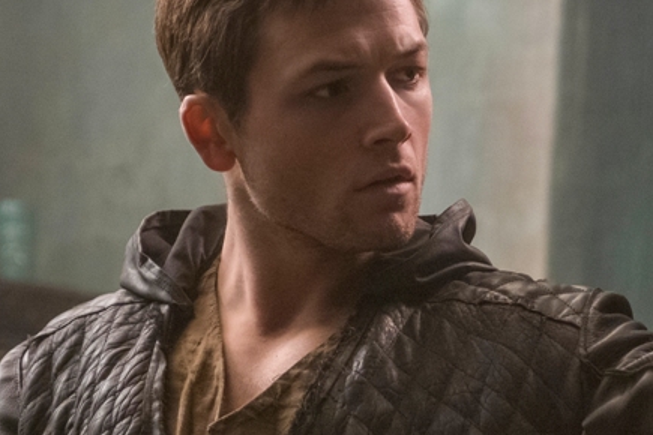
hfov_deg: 11.8
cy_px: 395
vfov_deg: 8.0
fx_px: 3120
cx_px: 638
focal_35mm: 172
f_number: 2.8
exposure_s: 1/125
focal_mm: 48.5
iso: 3200
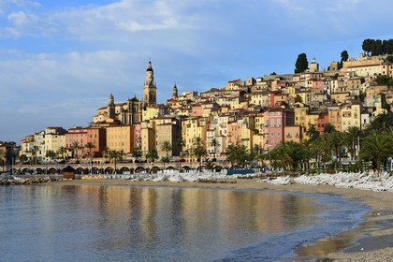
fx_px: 764
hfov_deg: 28.8
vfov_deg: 19.5
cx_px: 196
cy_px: 131
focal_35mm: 70
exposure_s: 1/250
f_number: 10
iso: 200
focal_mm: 70
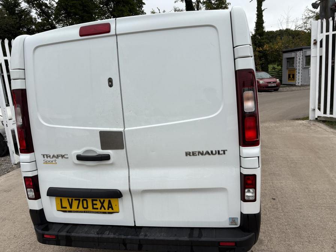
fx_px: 252
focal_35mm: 26
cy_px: 126
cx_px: 168
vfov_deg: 53.1
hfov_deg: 67.3
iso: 50
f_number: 1.6
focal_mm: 5.96
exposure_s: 1/933
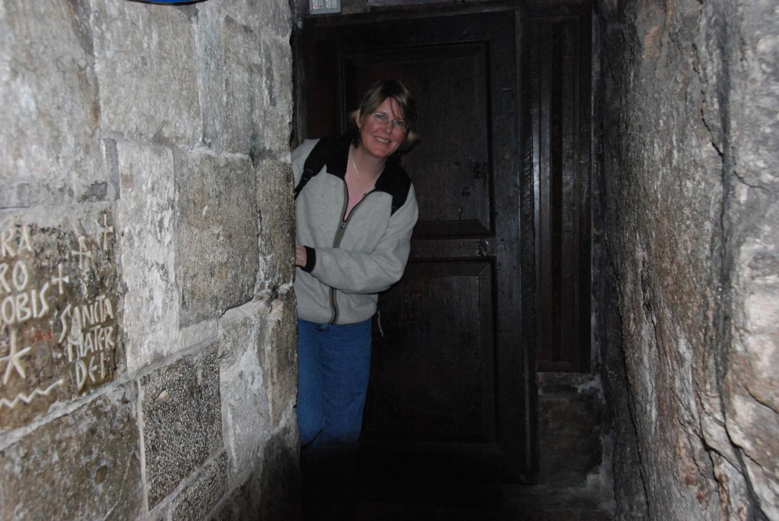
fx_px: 780
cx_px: 390
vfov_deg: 37.0
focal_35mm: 36
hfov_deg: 53.1
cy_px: 260
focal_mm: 24
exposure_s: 1/60
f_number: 5.6
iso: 1600
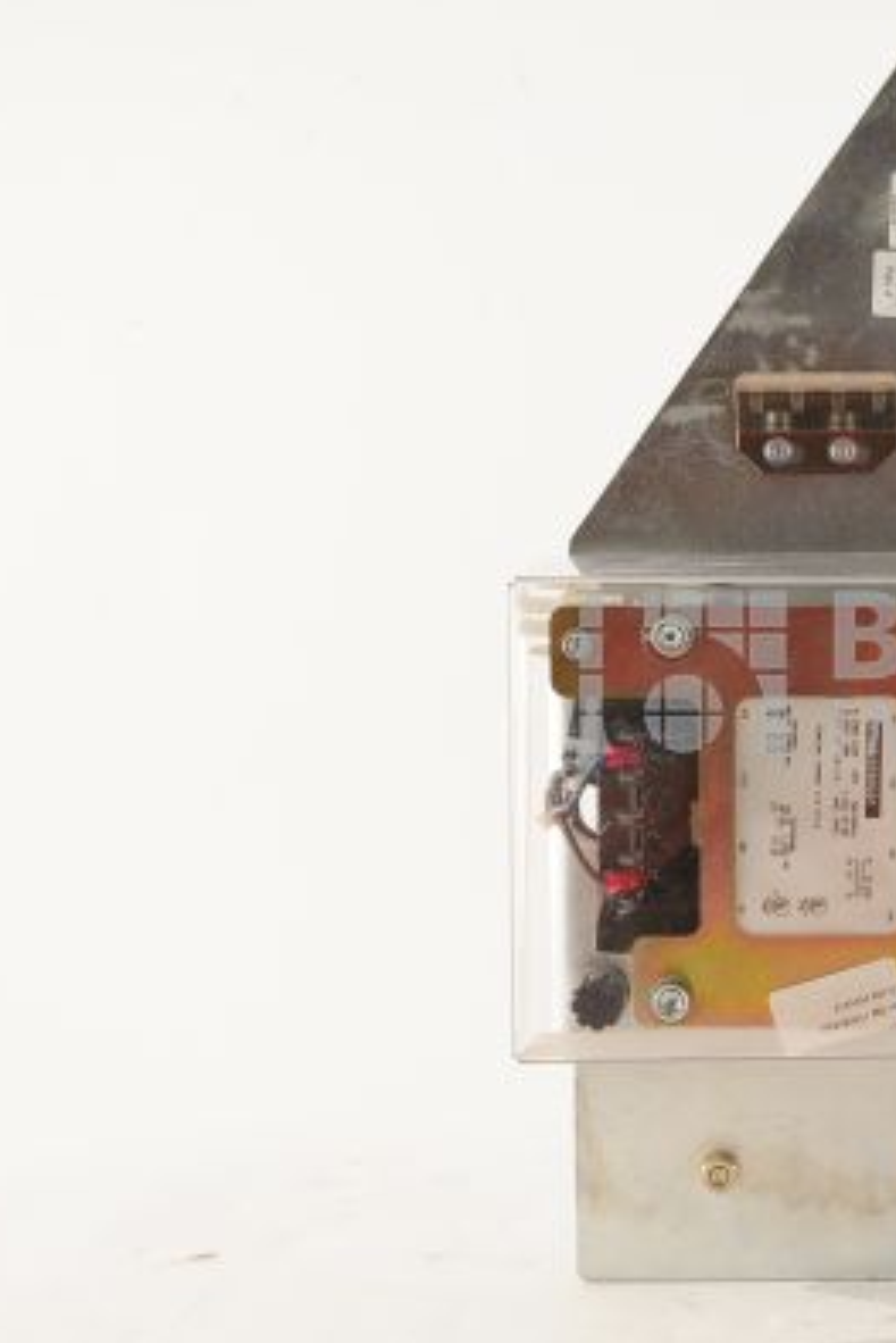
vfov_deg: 26.6
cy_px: 673
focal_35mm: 76
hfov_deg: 17.5
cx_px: 920
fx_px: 2835
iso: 1600
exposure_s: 1/125
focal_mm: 50
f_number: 11
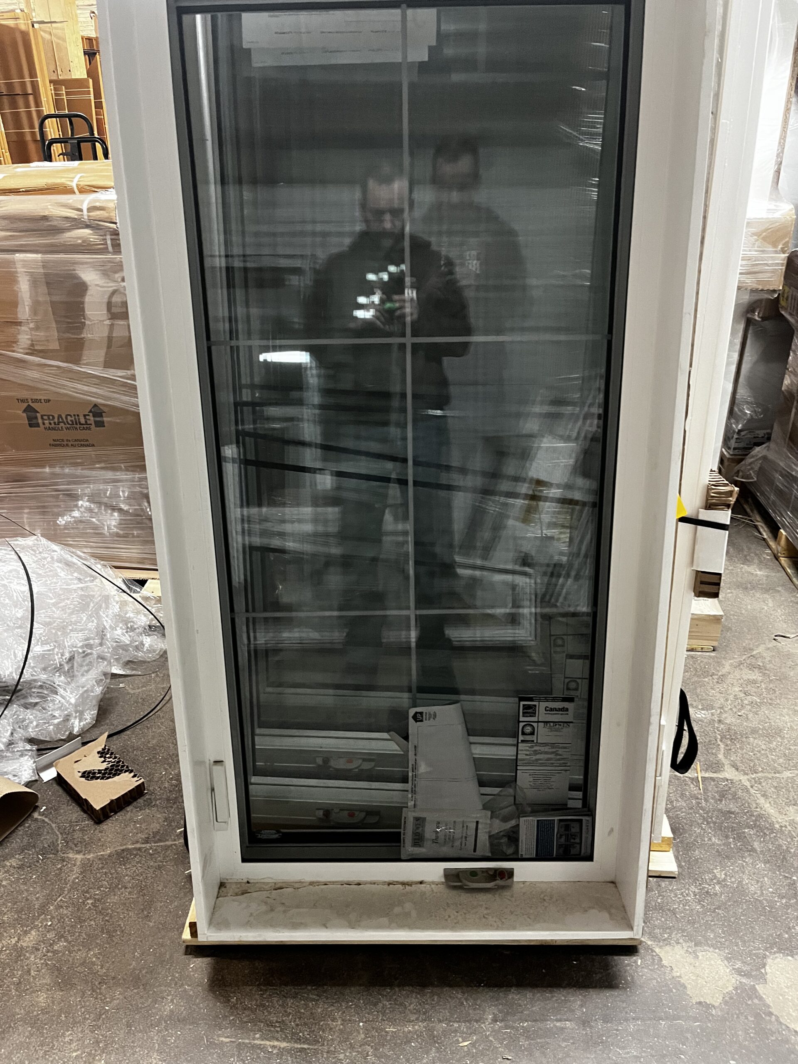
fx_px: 799
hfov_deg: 53.1
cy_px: 532
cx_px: 399
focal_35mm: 26
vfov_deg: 67.3
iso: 500
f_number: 1.6
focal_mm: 5.1
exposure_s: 1/60
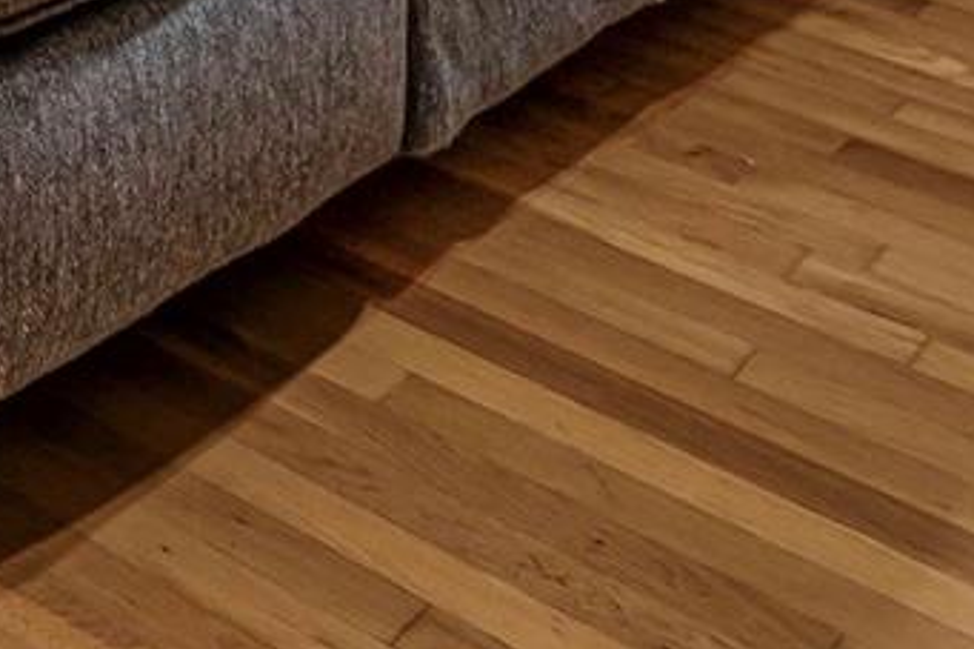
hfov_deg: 16.4
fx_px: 2271
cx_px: -1117
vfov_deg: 11.1
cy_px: -1238
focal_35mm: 84
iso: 800
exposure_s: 1/2
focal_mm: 14
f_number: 8
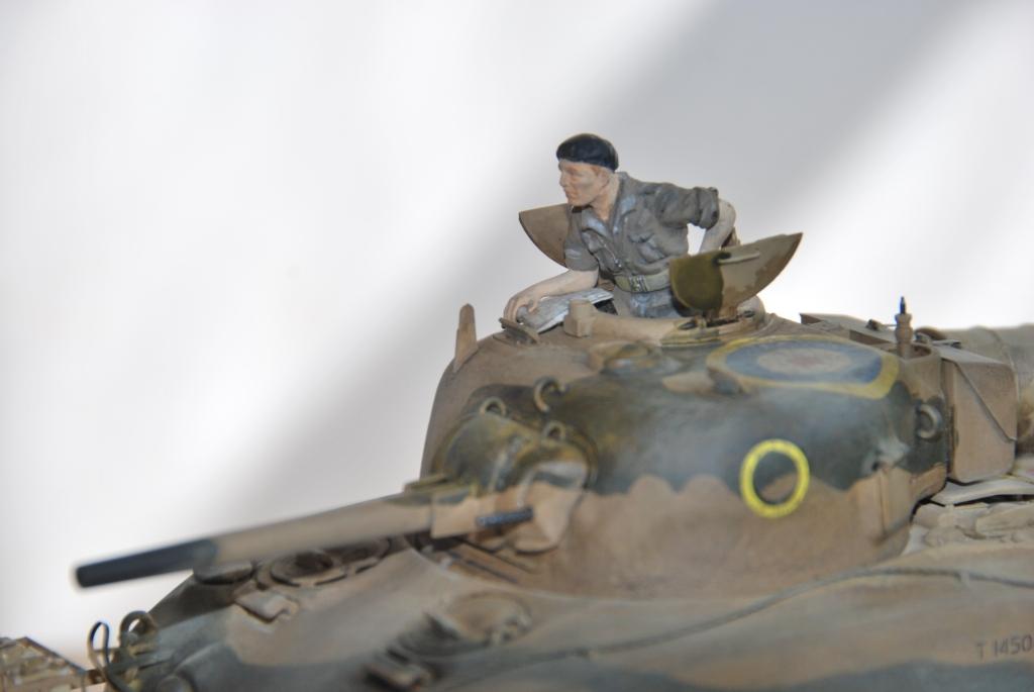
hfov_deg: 8.1
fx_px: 7331
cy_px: 346
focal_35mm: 255
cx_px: 517
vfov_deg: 5.4
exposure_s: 1/200
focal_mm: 170
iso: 100
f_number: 9
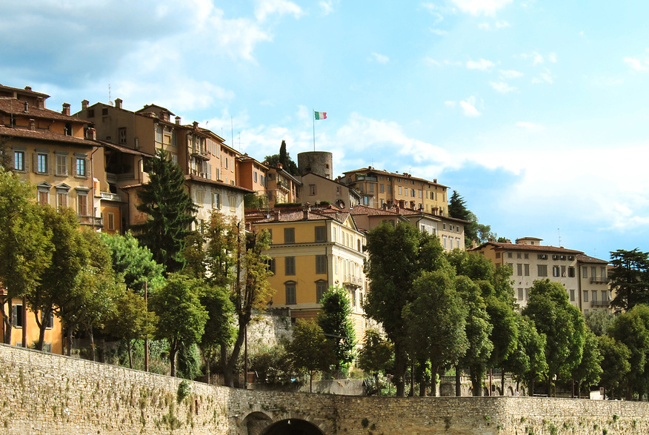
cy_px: 351
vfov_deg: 18.1
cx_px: 393
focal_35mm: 75
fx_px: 1354
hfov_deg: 26.9
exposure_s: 1/250
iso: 100
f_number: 8
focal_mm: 26
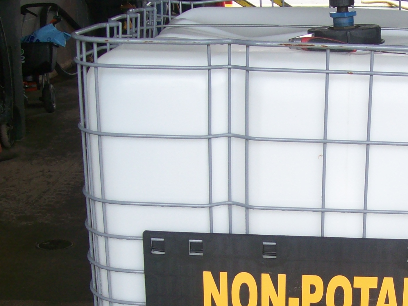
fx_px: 860
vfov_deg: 19.6
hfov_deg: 26.1
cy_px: 296
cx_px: 337
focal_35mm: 73
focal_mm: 6
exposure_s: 1/83.7
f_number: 2.7
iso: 80
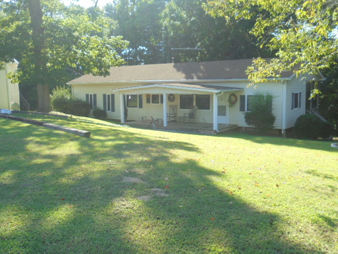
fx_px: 371
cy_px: 127
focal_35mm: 38
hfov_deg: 49.0
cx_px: 169
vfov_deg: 37.7
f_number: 4.2
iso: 100
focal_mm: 6.9
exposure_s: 1/125
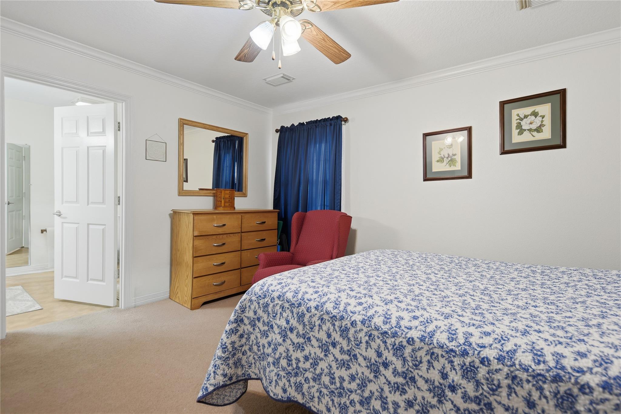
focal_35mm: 17
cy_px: 207
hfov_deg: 93.3
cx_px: 310
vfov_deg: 70.5
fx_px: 293
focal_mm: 17
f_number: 5
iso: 160
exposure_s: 1/100
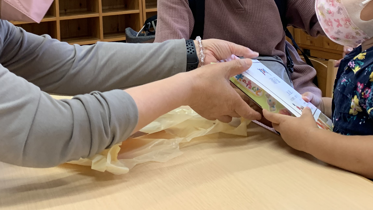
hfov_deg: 40.9
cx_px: 132
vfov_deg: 22.3
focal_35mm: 50
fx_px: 495
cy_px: -37
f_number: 1.8
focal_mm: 4.25
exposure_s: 1/60
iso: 125
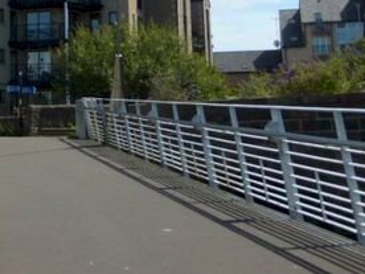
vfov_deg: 20.1
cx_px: -44
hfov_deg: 25.3
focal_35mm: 71
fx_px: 749
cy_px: 3
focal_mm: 4.8
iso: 100
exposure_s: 1/1000
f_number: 4
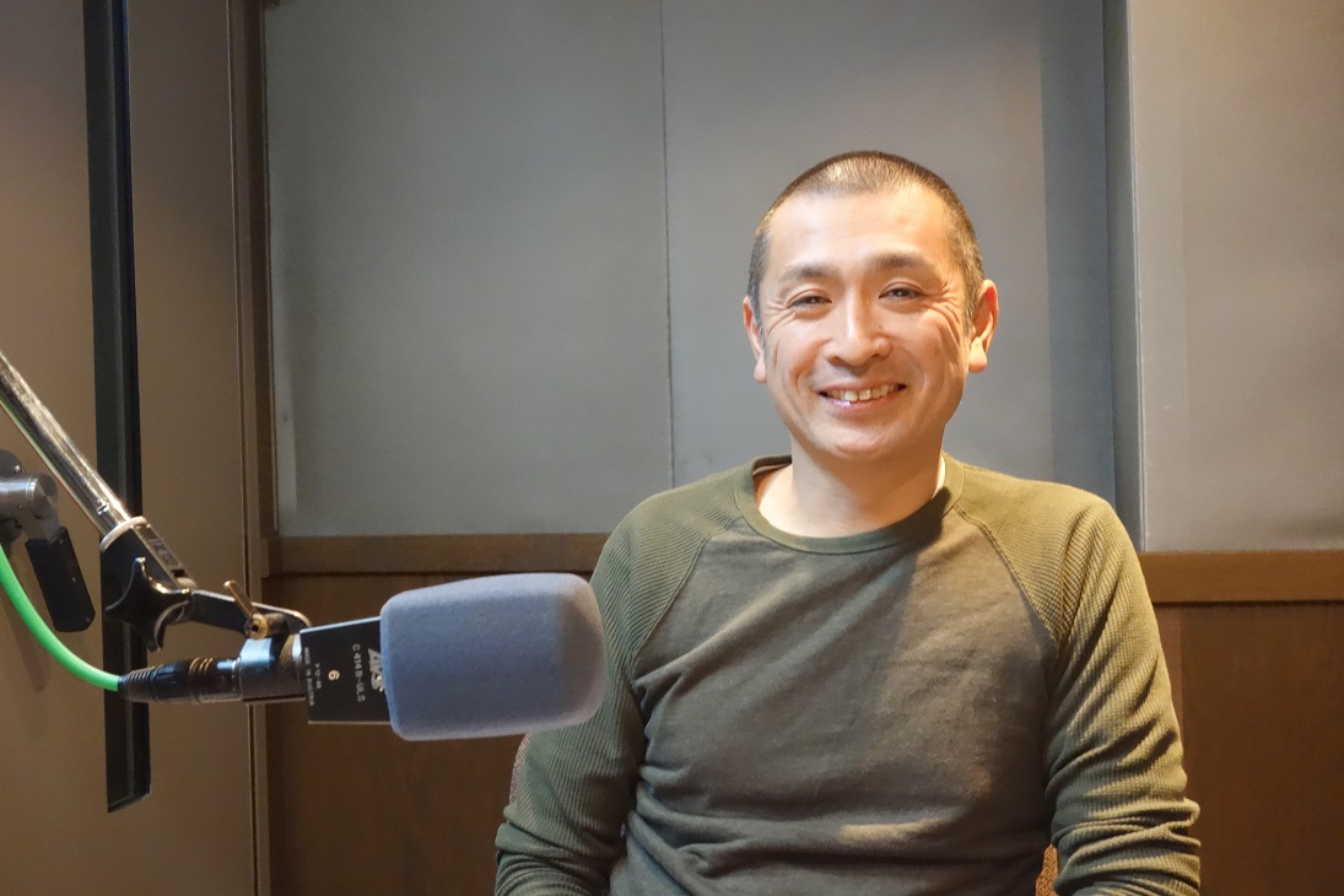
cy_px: 448
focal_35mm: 45
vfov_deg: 29.9
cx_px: 672
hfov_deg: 43.6
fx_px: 1680
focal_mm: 16.59
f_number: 5.6
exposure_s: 1/20
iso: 3200
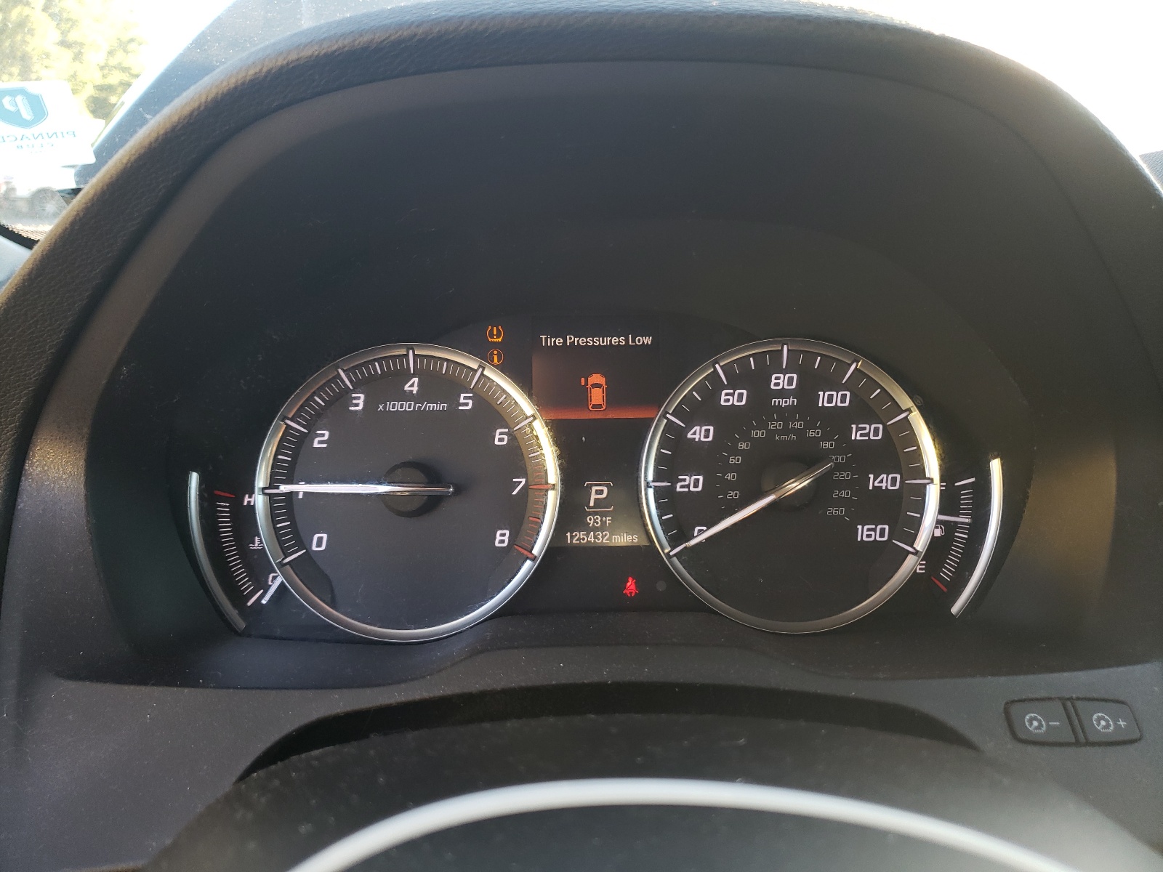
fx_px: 874
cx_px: 582
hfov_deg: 67.3
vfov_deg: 53.1
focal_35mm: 26
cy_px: 436
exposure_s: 1/120
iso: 75
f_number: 1.5
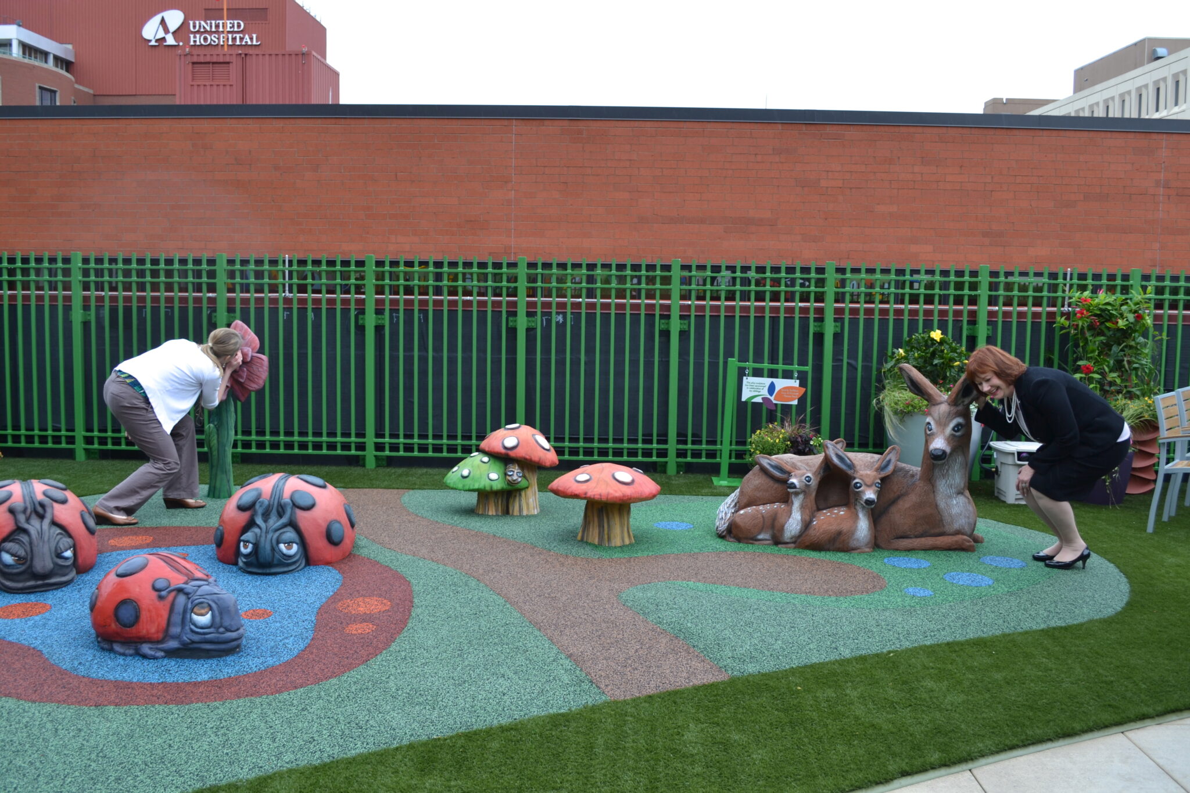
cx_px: 595
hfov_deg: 57.2
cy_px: 396
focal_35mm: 33
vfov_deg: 40.0
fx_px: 1091
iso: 110
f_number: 5.6
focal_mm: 22
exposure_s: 1/125
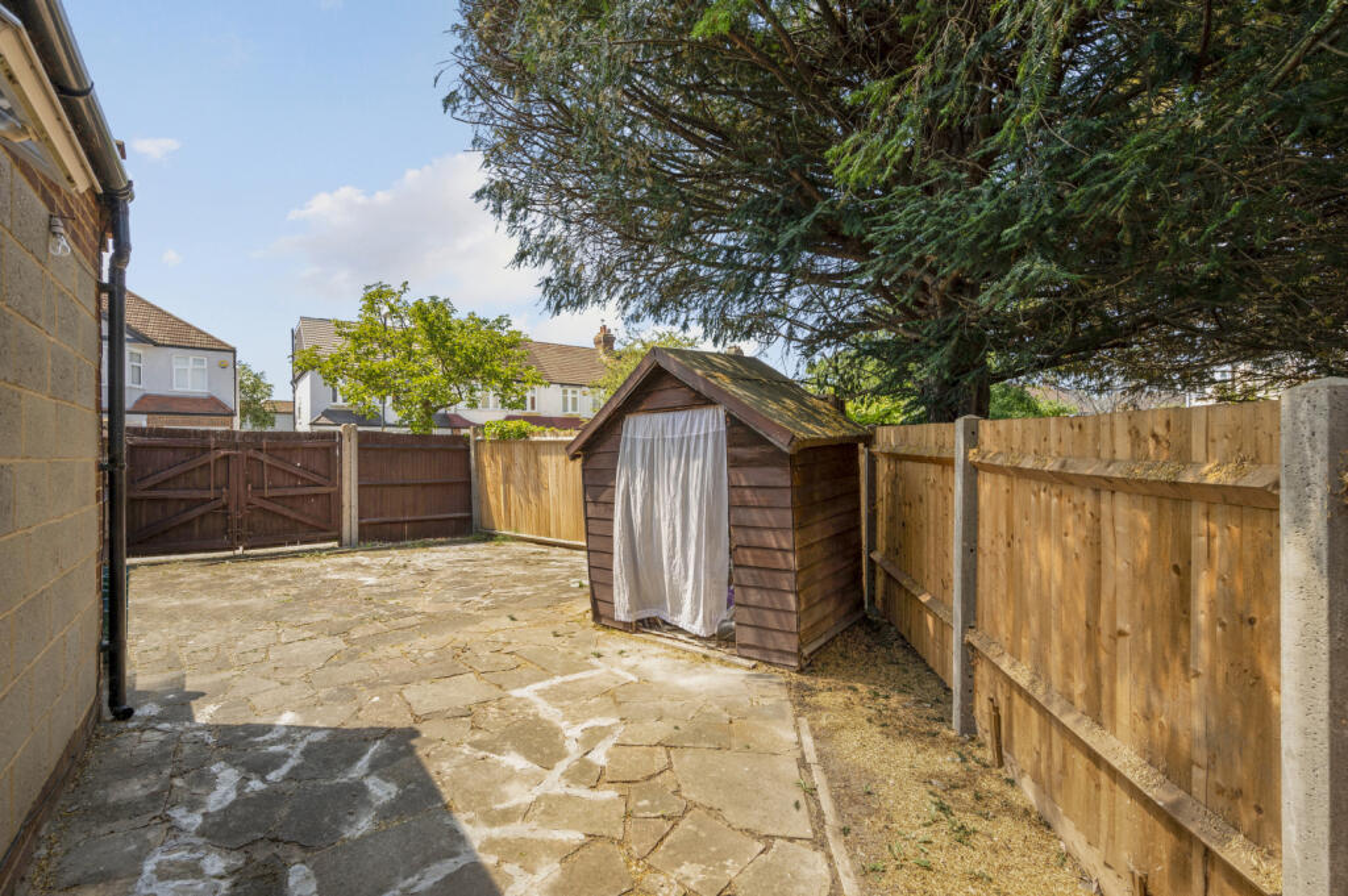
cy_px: 448
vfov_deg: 75.4
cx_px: 674
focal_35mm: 16
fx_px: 580
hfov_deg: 98.6
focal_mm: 15.5
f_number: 8
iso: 200
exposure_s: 1/160
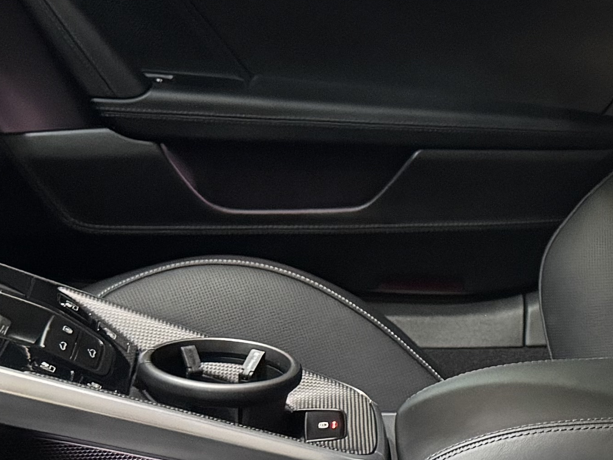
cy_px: 190
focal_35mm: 102
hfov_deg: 17.9
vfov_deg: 14.5
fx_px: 1806
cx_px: 809
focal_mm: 6.76
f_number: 1.78
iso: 1250
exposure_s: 1/30
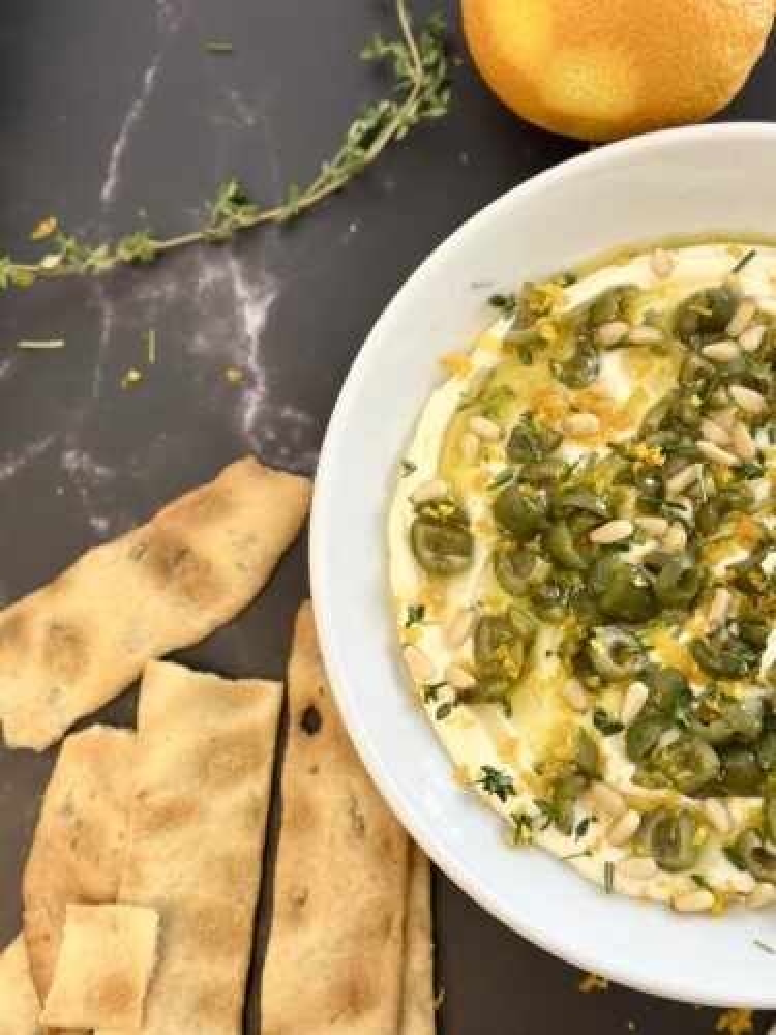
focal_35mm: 48
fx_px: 1435
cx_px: 388
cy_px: 518
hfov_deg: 30.3
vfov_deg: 39.7
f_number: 1.78
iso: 80
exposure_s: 1/121
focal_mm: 6.86
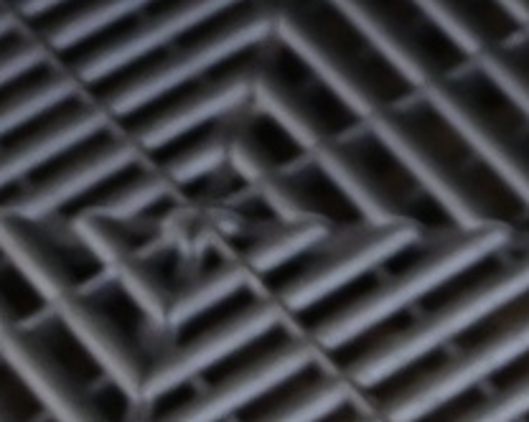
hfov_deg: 5.7
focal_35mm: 319
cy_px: -714
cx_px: 1602
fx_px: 4984
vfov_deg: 4.7
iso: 720
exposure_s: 1/25
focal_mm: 29
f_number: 4.8
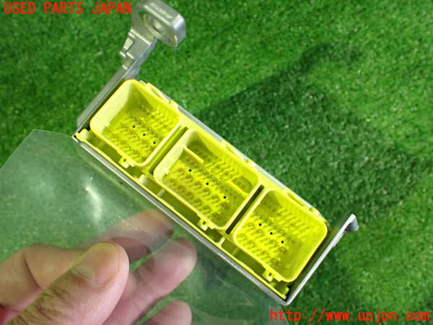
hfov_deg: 60.0
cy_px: 162
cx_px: 216
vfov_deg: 46.8
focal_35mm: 30
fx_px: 375
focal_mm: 5.4
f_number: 2.3
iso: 800
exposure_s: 1/30
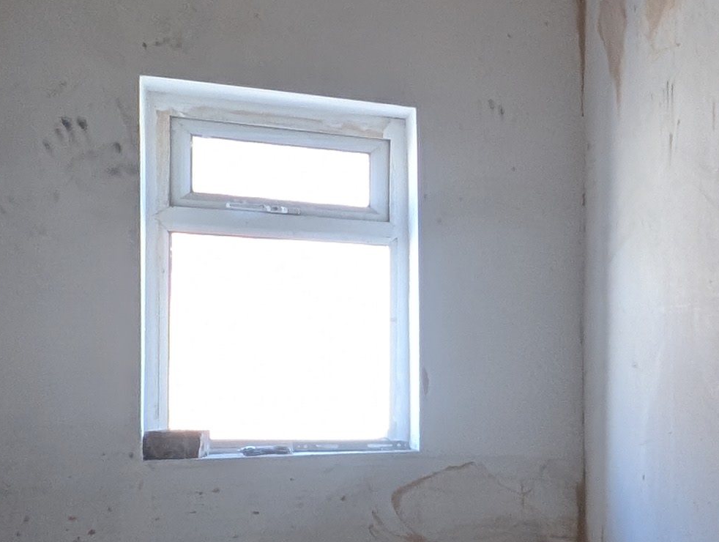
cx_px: 1297
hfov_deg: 21.9
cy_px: 384
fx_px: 1124
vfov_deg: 26.9
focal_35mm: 54
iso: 56
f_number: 2.2
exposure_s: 1/35.1
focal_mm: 1.95
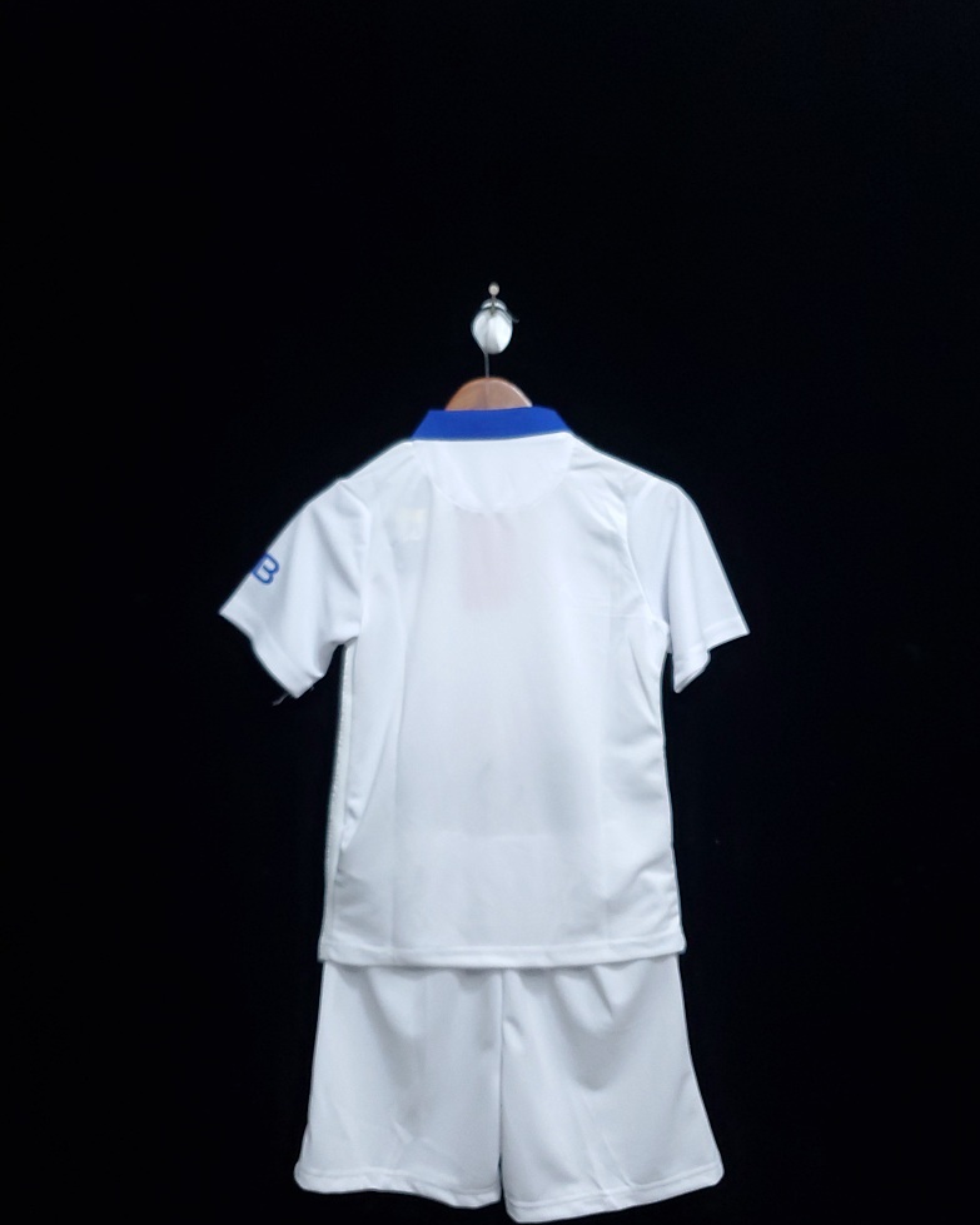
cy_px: 658
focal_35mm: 28
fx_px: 1015
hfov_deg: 51.5
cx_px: 487
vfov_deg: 62.1
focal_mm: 4.3
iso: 200
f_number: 1.5
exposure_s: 1/20
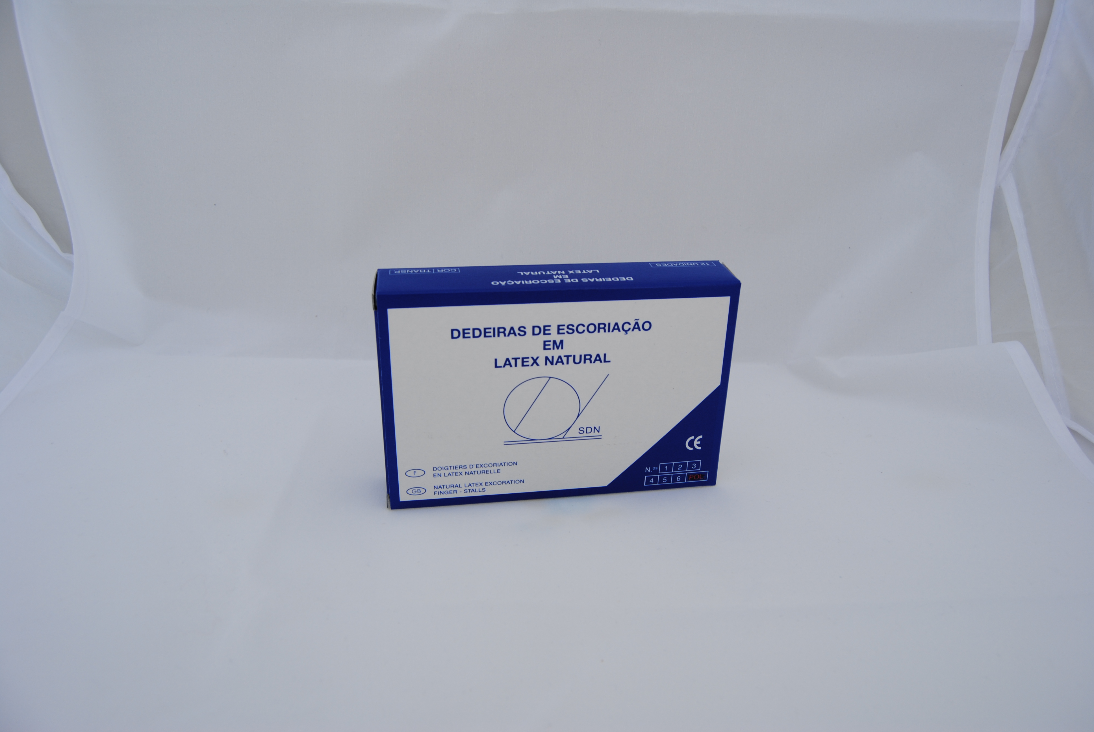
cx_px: 547
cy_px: 366
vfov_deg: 48.0
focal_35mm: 27
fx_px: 821
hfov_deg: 67.3
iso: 100
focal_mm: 18
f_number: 5.6
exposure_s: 1/125
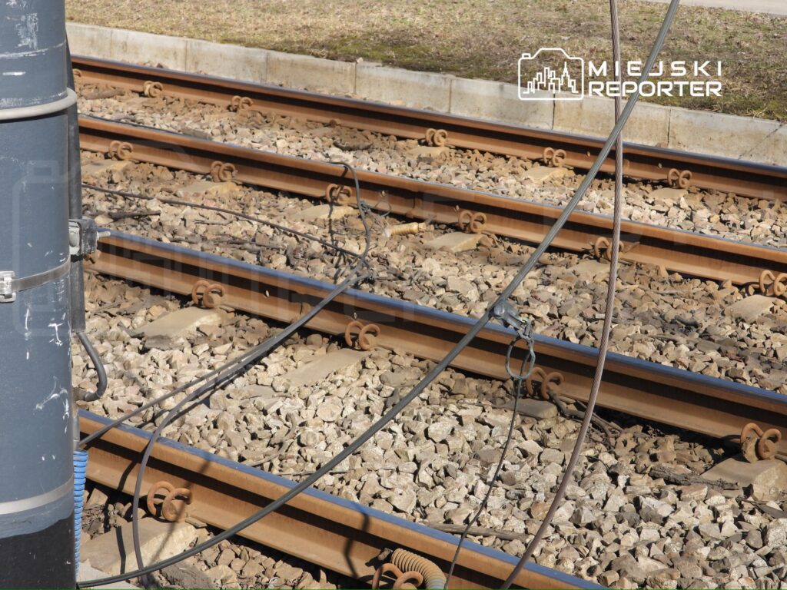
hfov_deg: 23.0
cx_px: 394
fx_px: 1932
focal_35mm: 85
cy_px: 295
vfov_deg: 17.4
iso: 100
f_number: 3.5
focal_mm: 15.3
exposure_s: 1/640
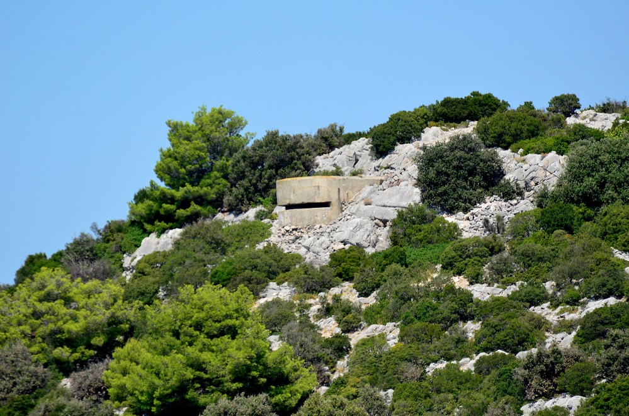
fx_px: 7844
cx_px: 314
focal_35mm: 450
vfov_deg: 3.0
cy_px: 208
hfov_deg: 4.6
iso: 400
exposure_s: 1/1250
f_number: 6.3
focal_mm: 300
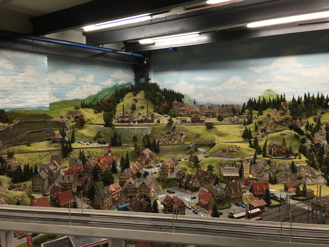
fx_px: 276
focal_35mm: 29
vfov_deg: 48.2
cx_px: 164
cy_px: 124
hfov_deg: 61.7
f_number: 2.2
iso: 32
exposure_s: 1/17
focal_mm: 4.15
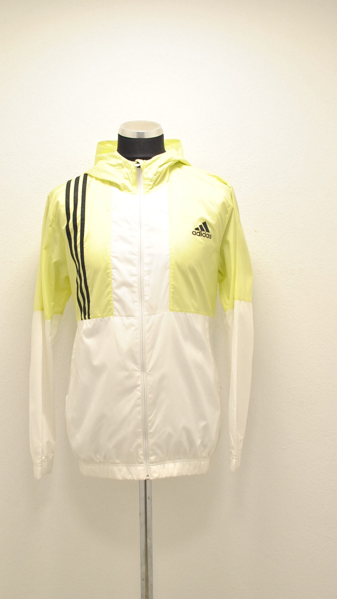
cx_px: 140
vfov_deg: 37.5
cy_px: 301
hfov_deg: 21.6
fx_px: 882
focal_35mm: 56
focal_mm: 35
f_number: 4
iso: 800
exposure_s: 1/160
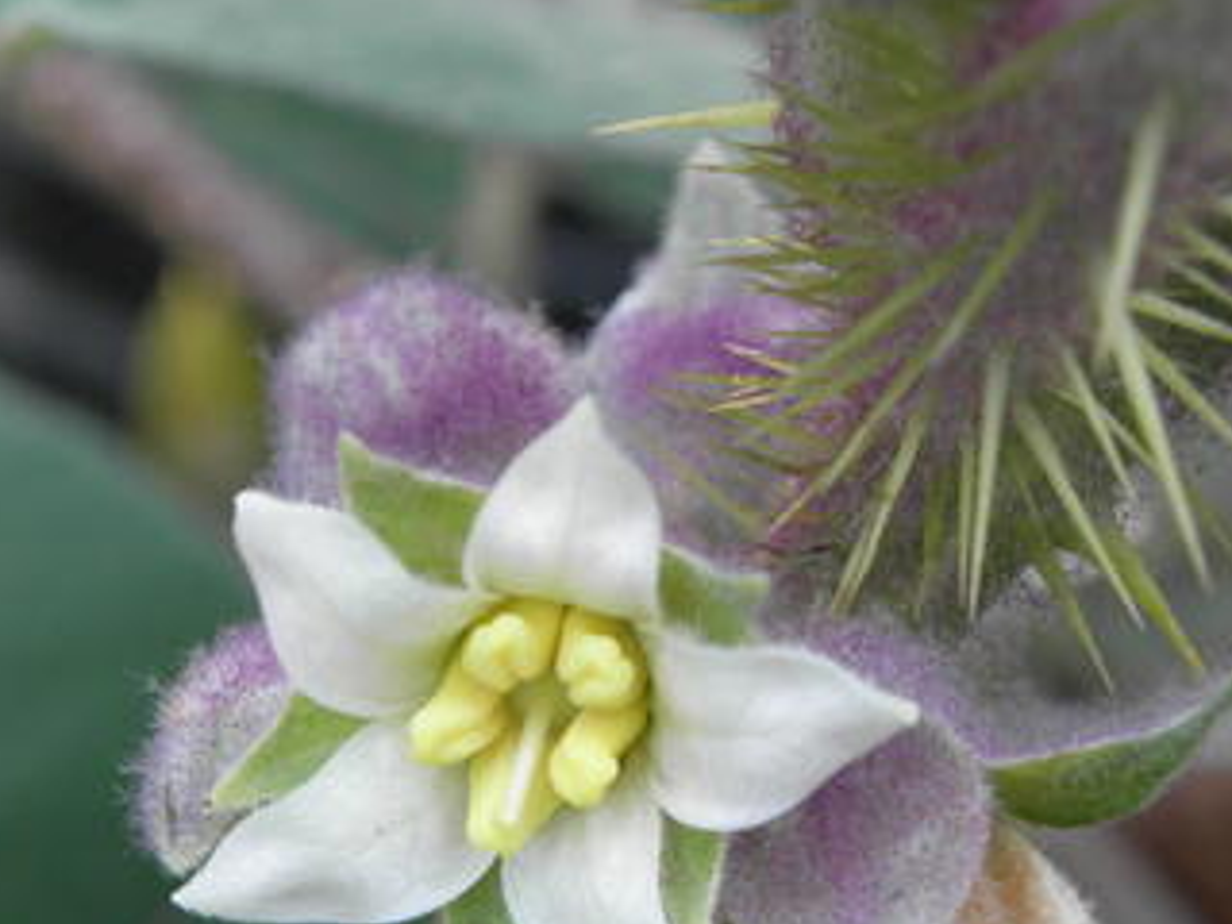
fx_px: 3630
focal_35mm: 102
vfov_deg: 14.4
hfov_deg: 19.2
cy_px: 820
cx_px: 524
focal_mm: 9.22
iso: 64
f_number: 3.5
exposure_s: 1/125
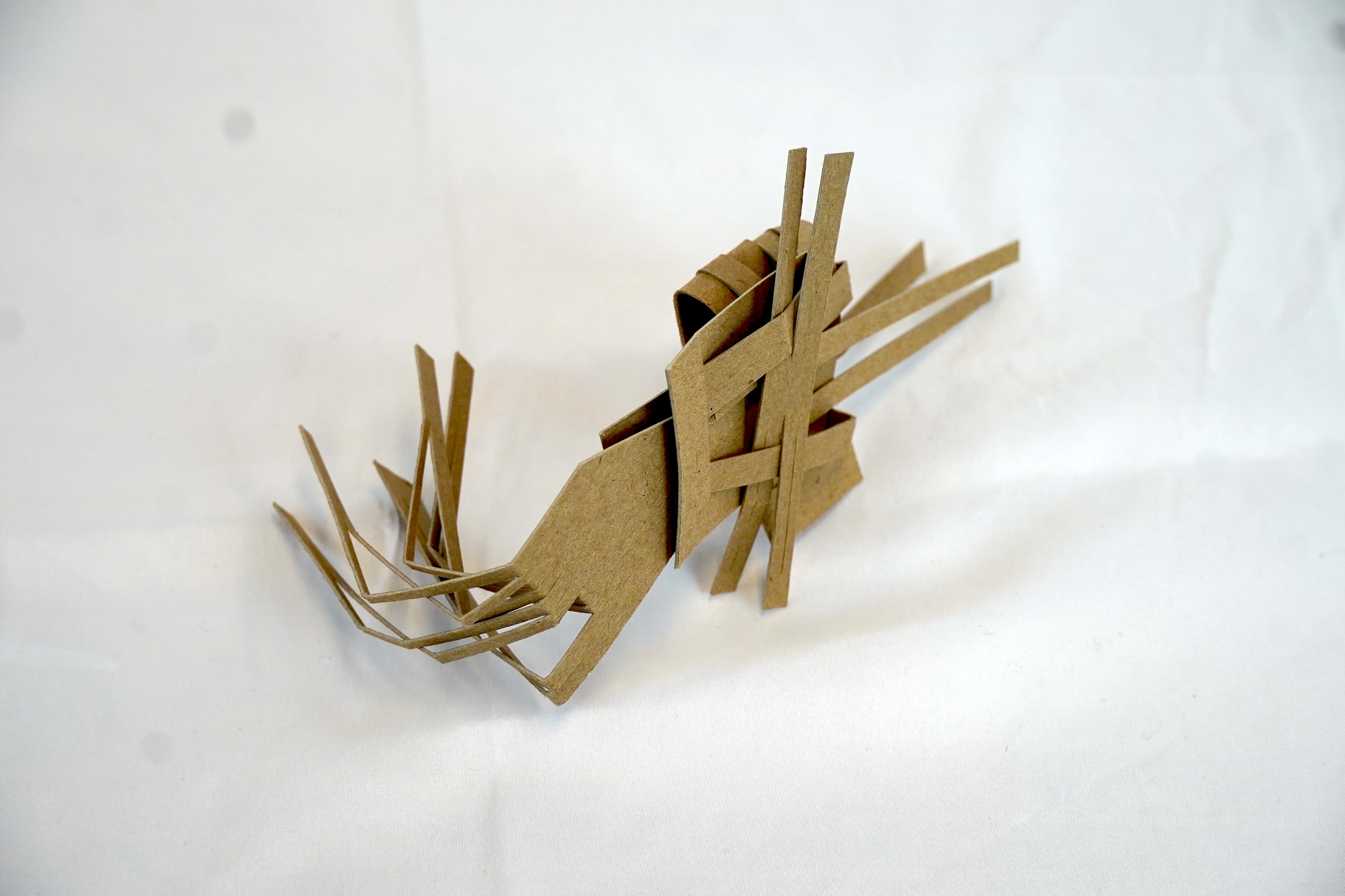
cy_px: 448
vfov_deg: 18.9
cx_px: 672
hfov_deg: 28.1
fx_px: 2690
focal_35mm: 72
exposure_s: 1/160
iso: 400
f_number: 5
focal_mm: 48
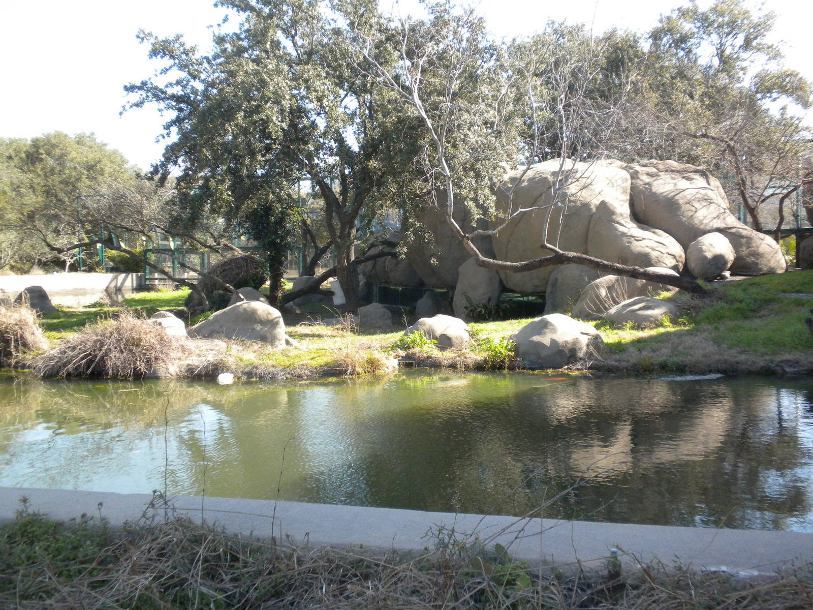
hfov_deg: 50.1
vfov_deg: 38.7
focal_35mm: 37
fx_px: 869
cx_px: 406
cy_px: 305
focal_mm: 6.6
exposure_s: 1/589
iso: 278
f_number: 3.5
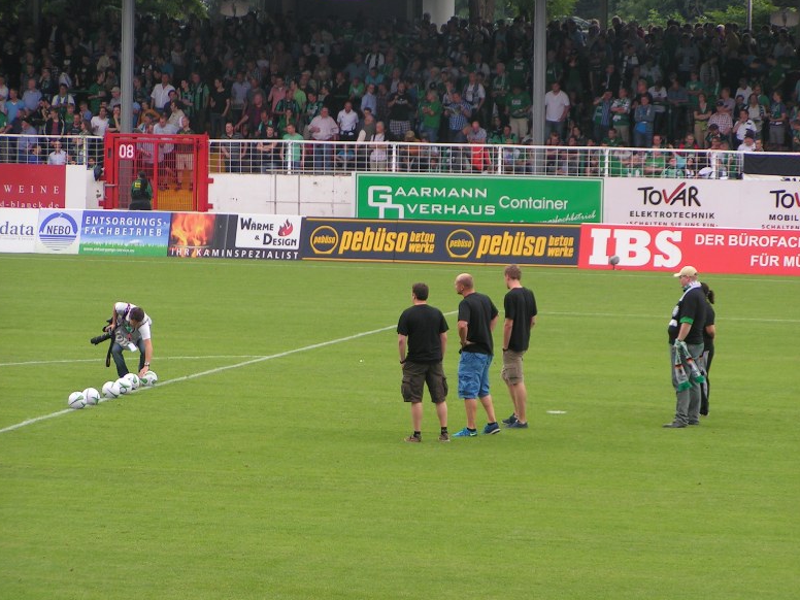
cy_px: 299
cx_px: 398
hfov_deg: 11.7
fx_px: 3906
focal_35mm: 169
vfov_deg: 8.8
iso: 50
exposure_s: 1/250
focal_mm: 25.1
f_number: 3.5
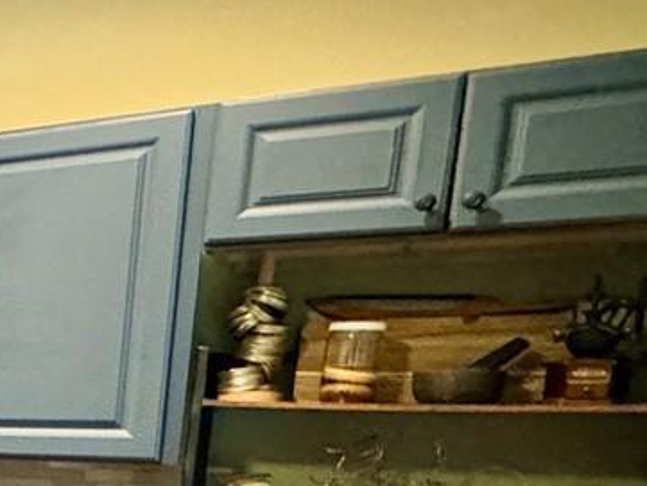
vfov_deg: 22.1
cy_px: 558
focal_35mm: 62
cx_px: -643
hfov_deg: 19.0
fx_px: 1159
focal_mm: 2.22
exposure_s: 1/60
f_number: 2.2
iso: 800
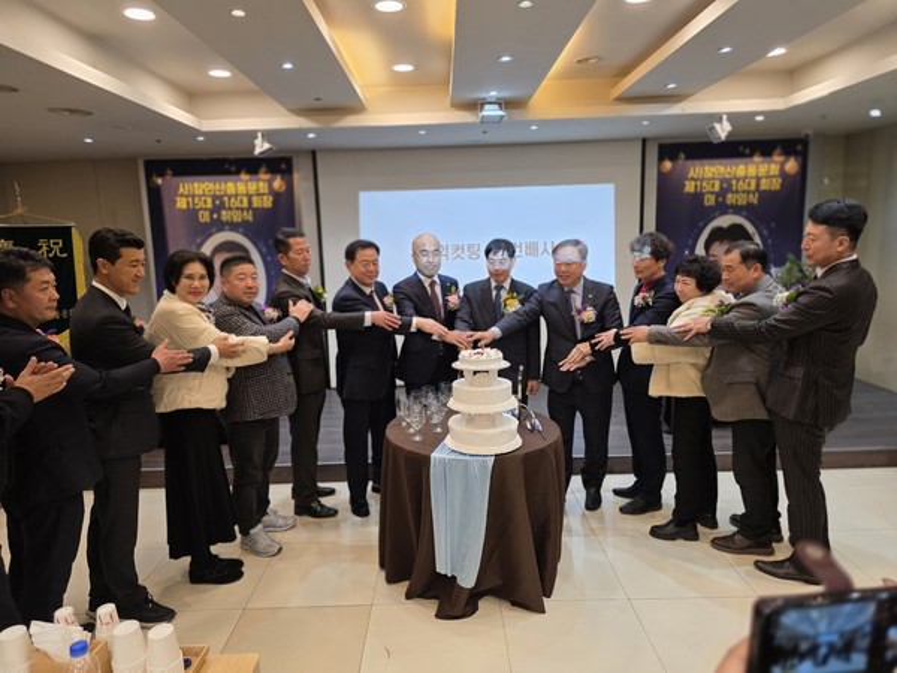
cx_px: 448
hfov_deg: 73.9
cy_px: 336
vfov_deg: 58.9
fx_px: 596
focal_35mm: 23
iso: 160
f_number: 1.7
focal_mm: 6.3
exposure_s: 1/120
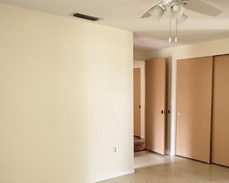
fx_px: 258
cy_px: 127
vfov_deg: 38.6
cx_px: 185
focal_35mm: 38
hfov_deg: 45.3
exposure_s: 1/64
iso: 400
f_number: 2.2
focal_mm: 2.22
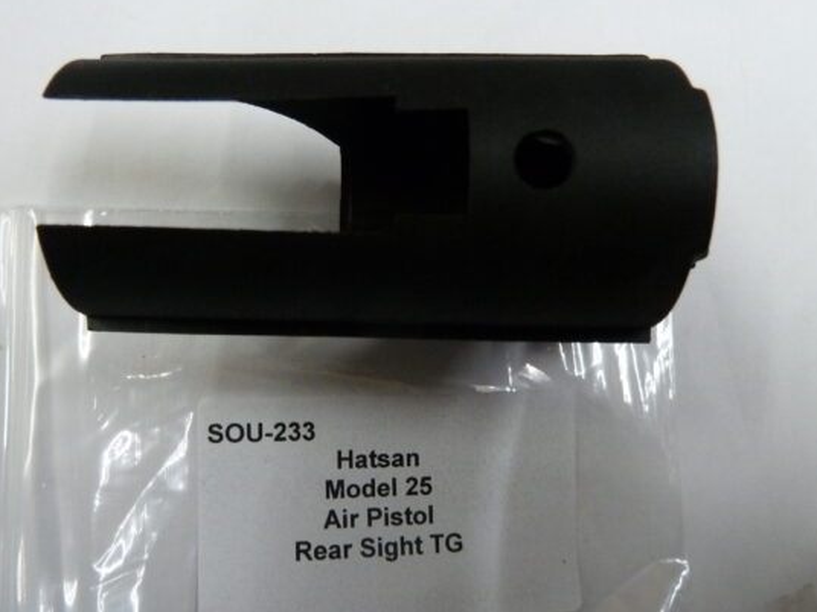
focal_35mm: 28
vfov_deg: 49.7
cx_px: 370
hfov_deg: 63.3
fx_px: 661
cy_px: 323
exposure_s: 1/30
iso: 400
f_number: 3.3
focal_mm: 4.1
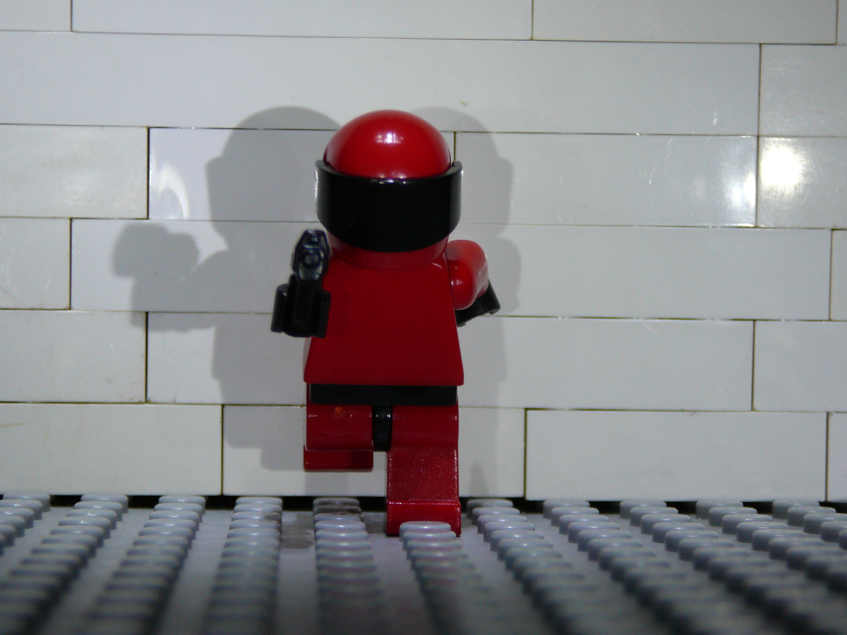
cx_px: 424
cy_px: 318
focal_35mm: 95
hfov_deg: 20.7
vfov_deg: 15.6
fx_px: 2325
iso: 125
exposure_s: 1/30
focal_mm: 14.1
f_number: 3.9
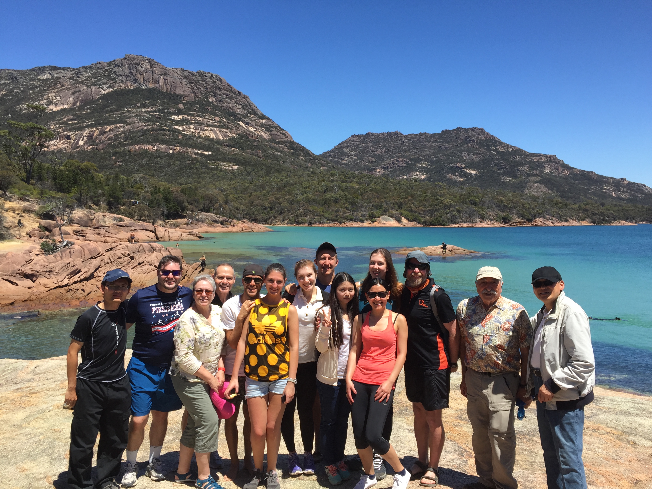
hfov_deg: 61.7
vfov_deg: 48.2
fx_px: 546
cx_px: 326
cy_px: 244
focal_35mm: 29
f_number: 2.2
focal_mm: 4.15
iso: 32
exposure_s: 1/1582
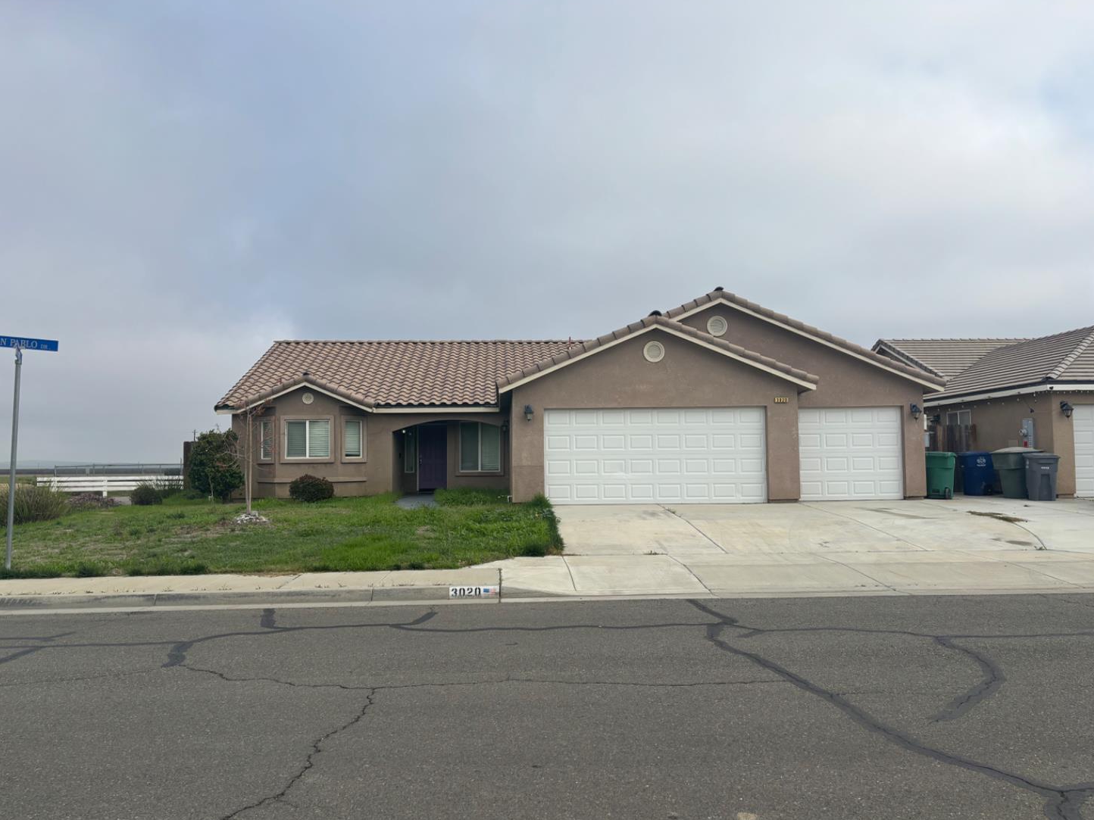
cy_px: 418
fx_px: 853
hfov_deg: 65.3
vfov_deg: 51.4
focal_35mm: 27
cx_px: 542
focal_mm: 5.96
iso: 50
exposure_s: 1/3413
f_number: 1.6
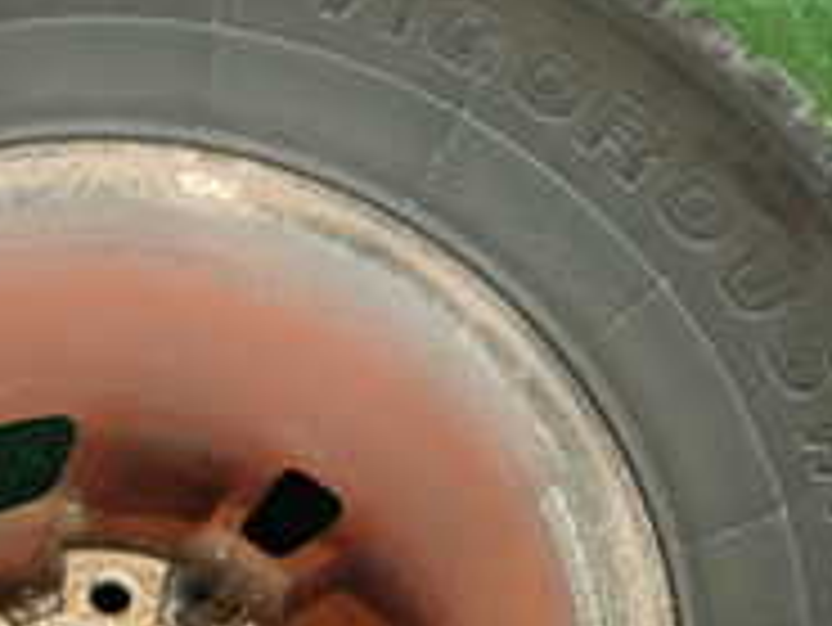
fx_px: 1948
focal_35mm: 81
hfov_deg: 23.3
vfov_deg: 17.3
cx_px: 49
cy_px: 779
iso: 200
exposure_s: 1/30
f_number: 2
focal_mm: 4.5
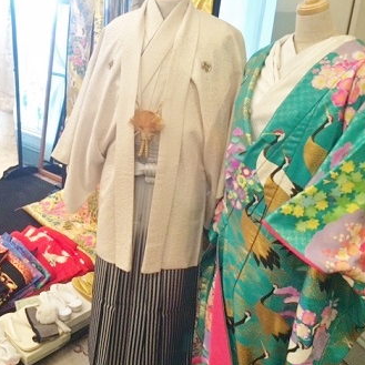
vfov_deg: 47.2
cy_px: 181
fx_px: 418
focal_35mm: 35
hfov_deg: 46.4
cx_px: 119
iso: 320
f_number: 2.2
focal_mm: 4.15
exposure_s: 1/33
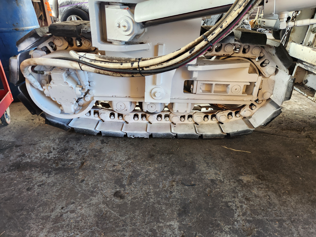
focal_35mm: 23
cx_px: 158
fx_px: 210
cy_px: 118
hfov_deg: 73.9
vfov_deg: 58.9
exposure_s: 1/180
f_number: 1.8
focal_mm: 5.4
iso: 125
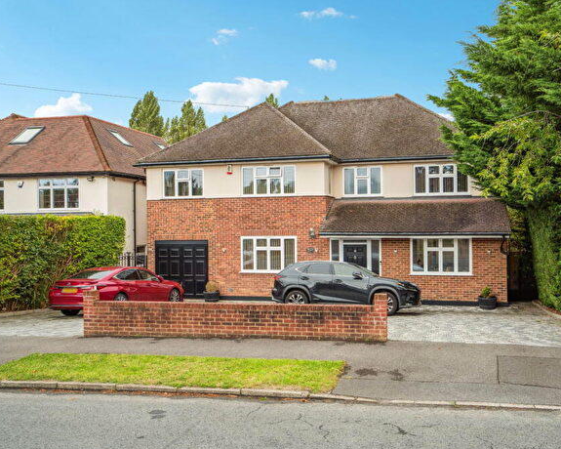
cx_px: 327
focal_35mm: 32
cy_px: 227
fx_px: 531
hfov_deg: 55.4
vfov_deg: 45.8
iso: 640
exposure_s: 1/25
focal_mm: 28
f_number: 6.3
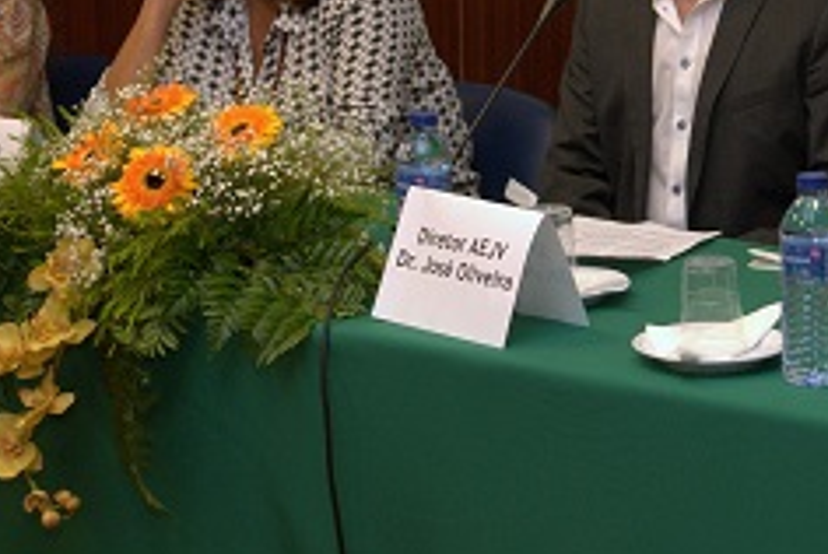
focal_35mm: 117
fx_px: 2700
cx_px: 660
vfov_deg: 11.6
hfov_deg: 17.3
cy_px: -18
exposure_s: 1/100
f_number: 2.8
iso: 400
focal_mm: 31
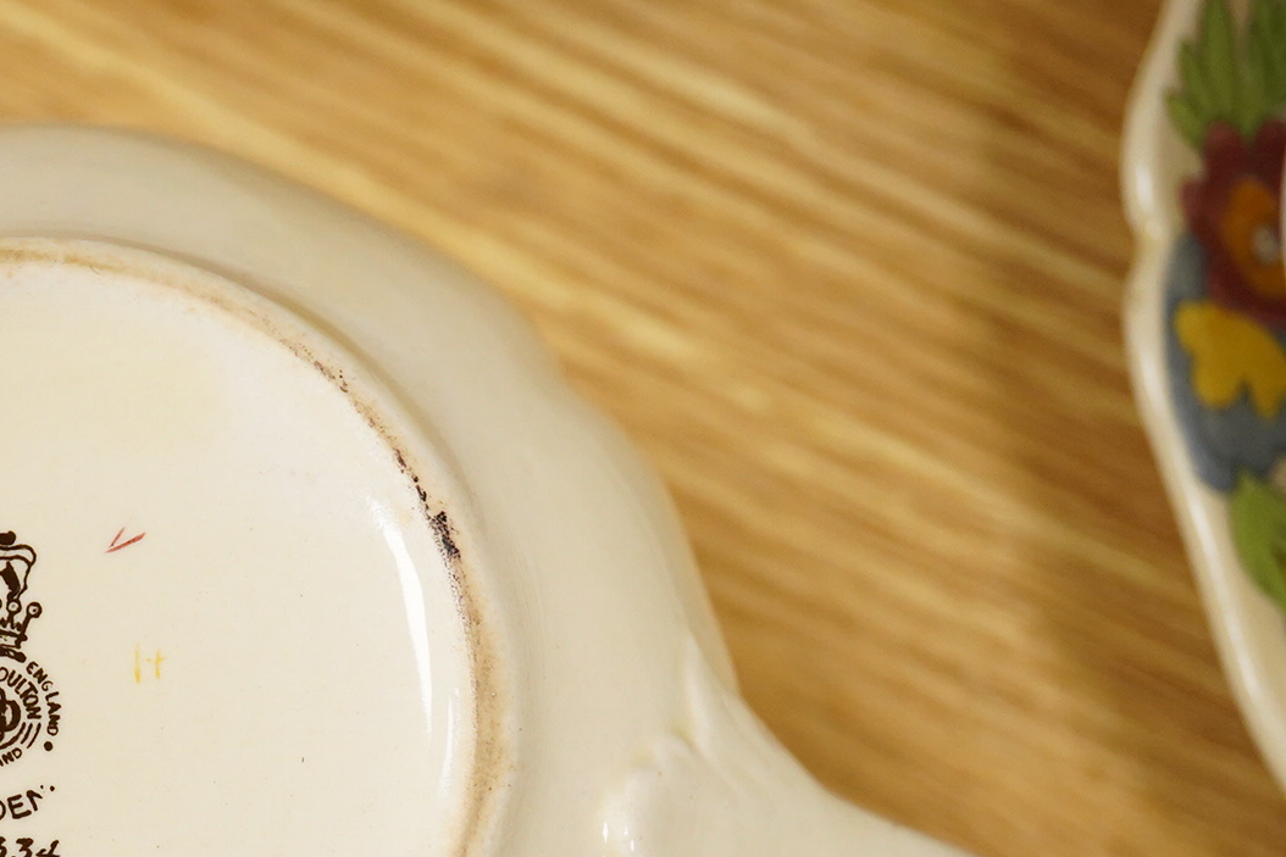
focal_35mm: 84
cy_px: 716
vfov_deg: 16.1
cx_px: 92
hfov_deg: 23.5
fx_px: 3001
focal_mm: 30
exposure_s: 1/320
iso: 2500
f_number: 6.3
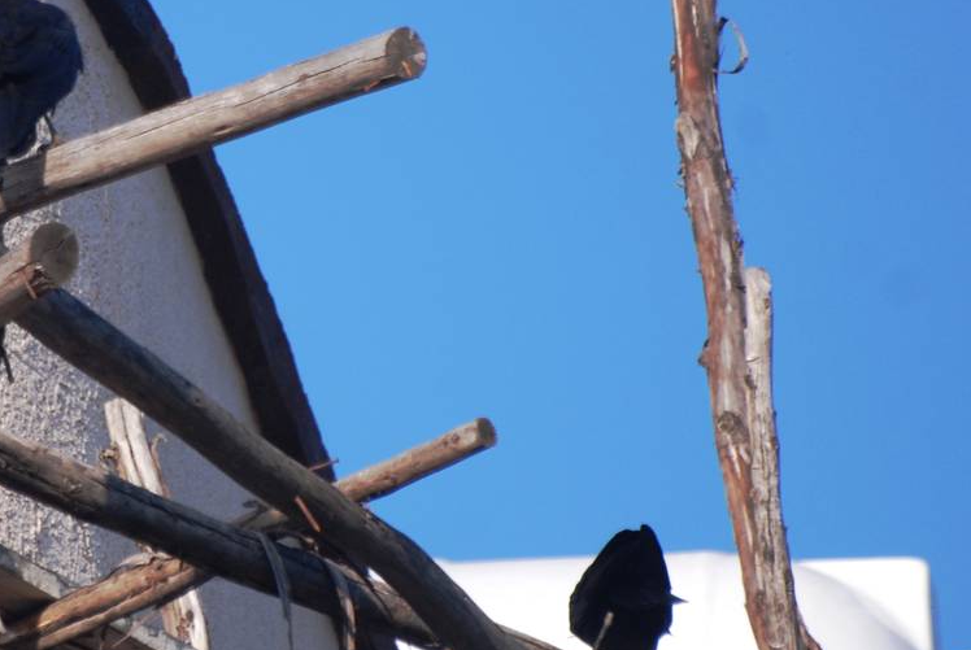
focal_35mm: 962
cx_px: 121
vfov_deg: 1.4
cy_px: 272
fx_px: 25983
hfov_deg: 2.1
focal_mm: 300
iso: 200
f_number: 5.6
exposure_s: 1/500
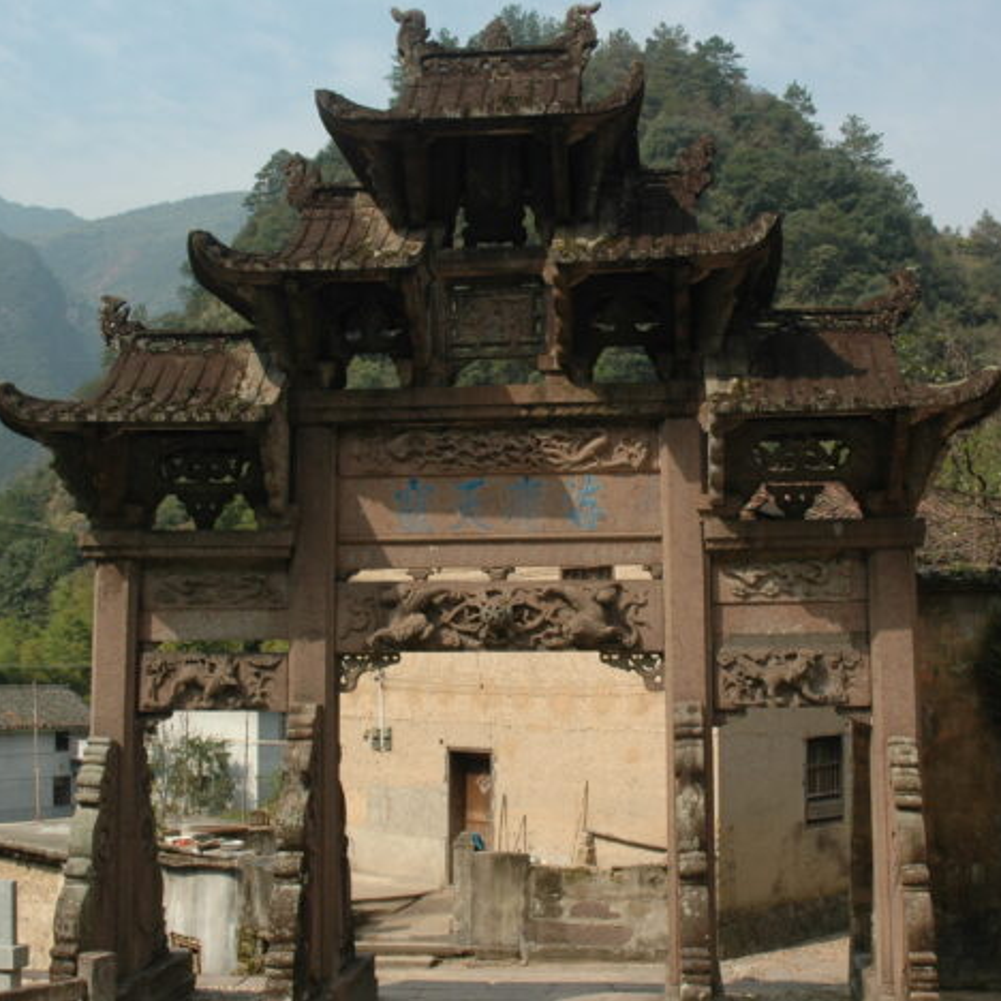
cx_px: 528
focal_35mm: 46
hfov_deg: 36.8
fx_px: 1505
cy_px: 523
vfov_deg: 36.8
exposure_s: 1/250
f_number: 8
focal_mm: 22
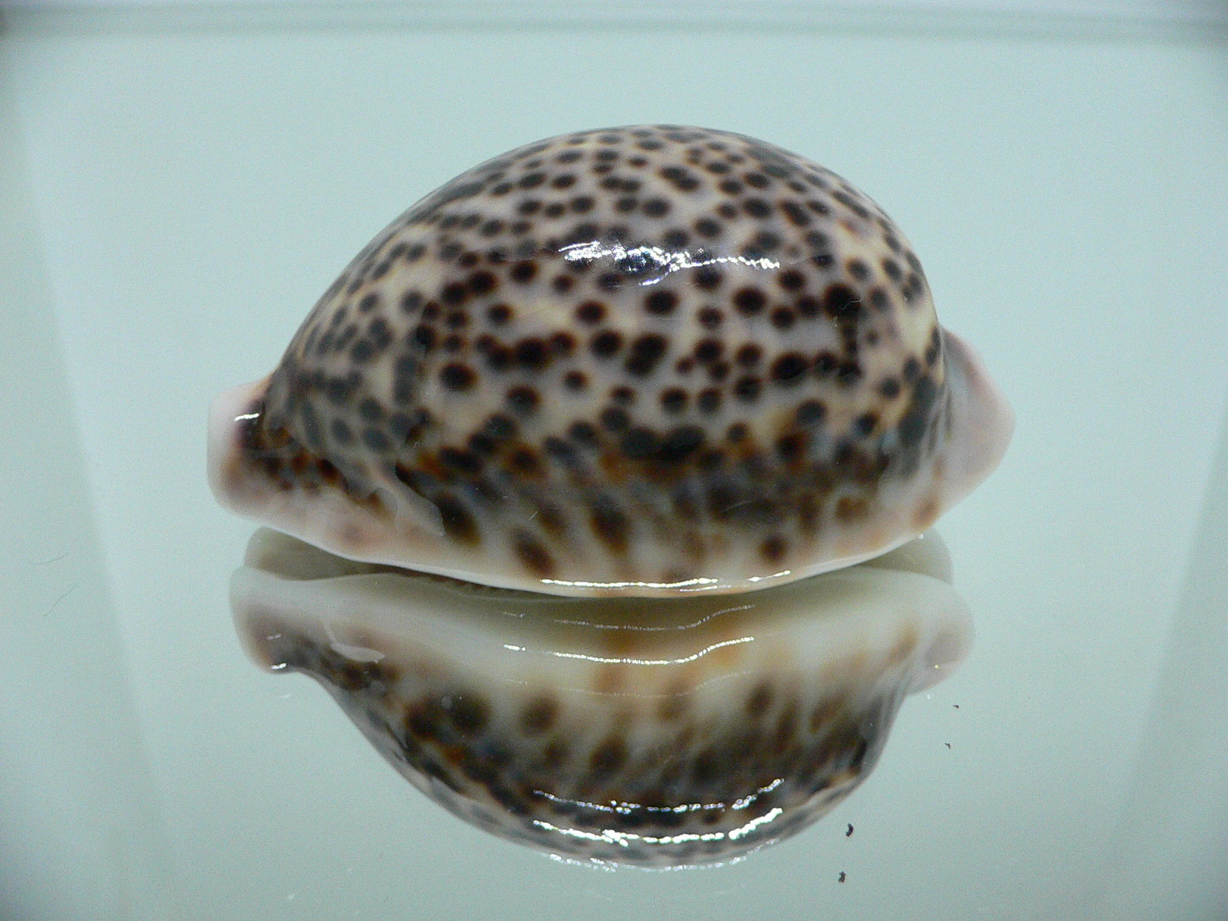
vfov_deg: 40.7
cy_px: 460
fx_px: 1242
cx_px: 614
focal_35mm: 35
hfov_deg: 52.6
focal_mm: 4.6
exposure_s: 1/60
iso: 200
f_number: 2.8
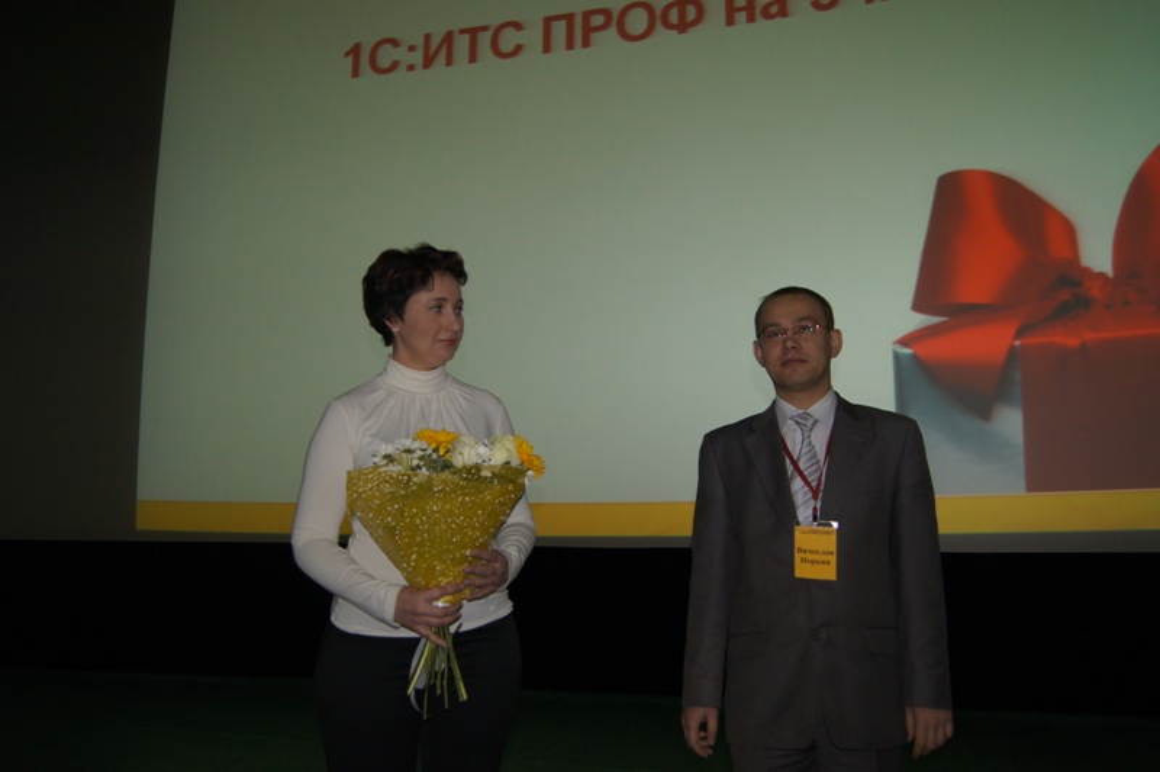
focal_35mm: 33
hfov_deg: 57.3
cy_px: 386
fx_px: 1062
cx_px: 580
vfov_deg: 39.9
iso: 400
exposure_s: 1/60
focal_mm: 22
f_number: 4
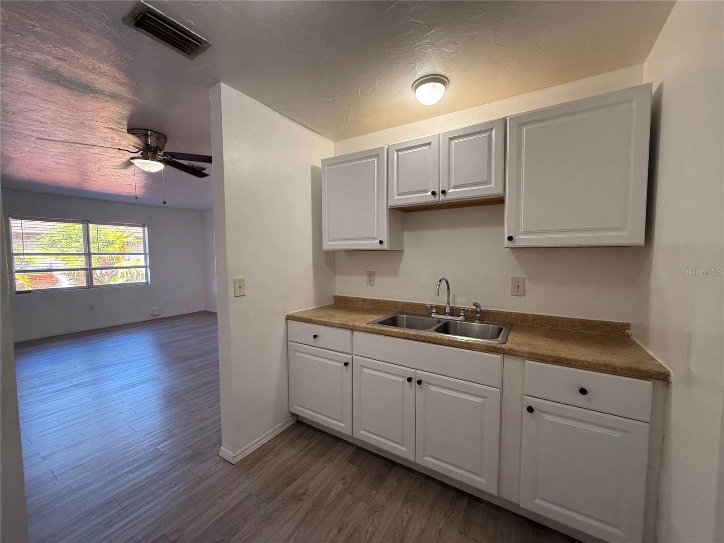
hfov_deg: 102.1
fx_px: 293
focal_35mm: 14
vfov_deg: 85.7
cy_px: 272
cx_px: 362
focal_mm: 2.22
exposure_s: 1/120
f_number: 2.2
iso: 250
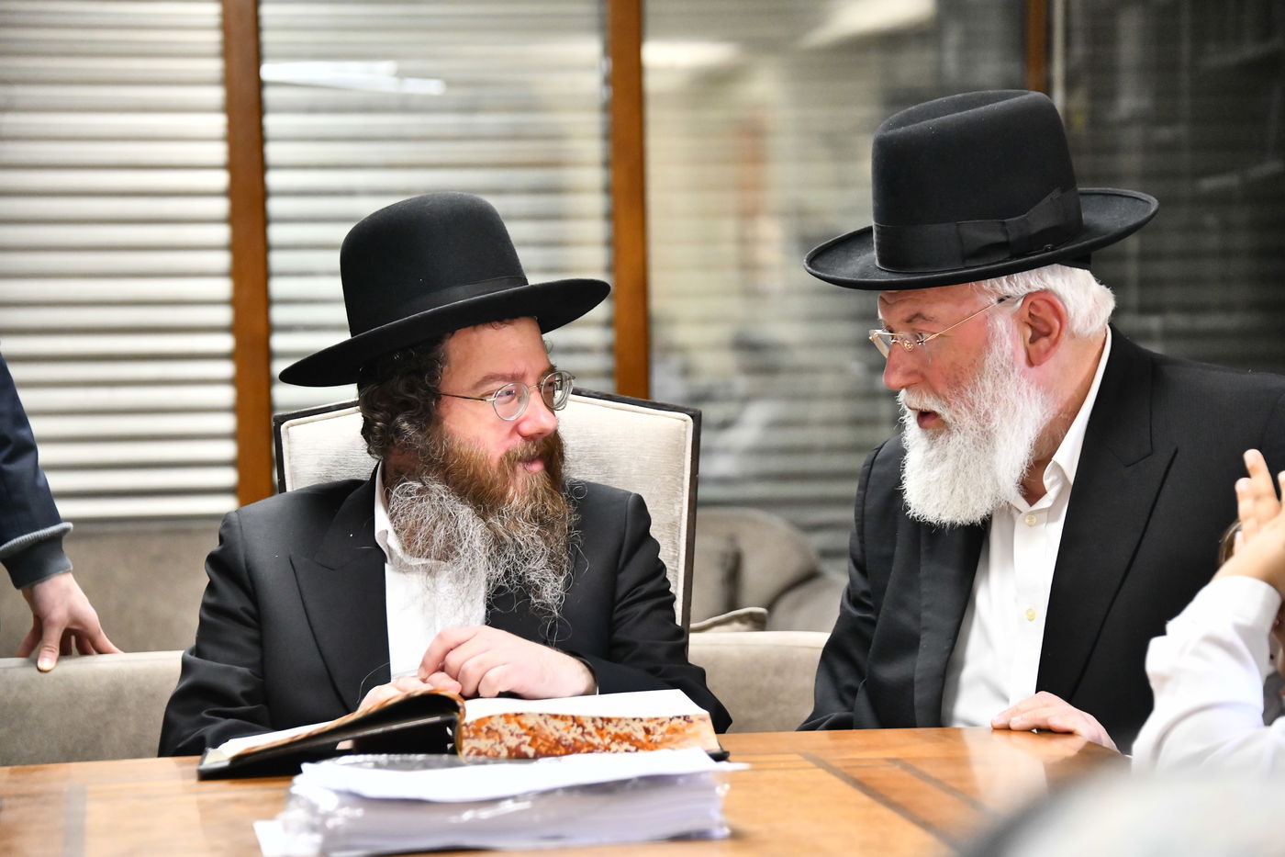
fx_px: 4354
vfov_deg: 11.2
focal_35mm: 122
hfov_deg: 16.8
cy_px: 428
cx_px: 642
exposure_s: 1/125
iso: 3200
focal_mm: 122
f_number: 5.6
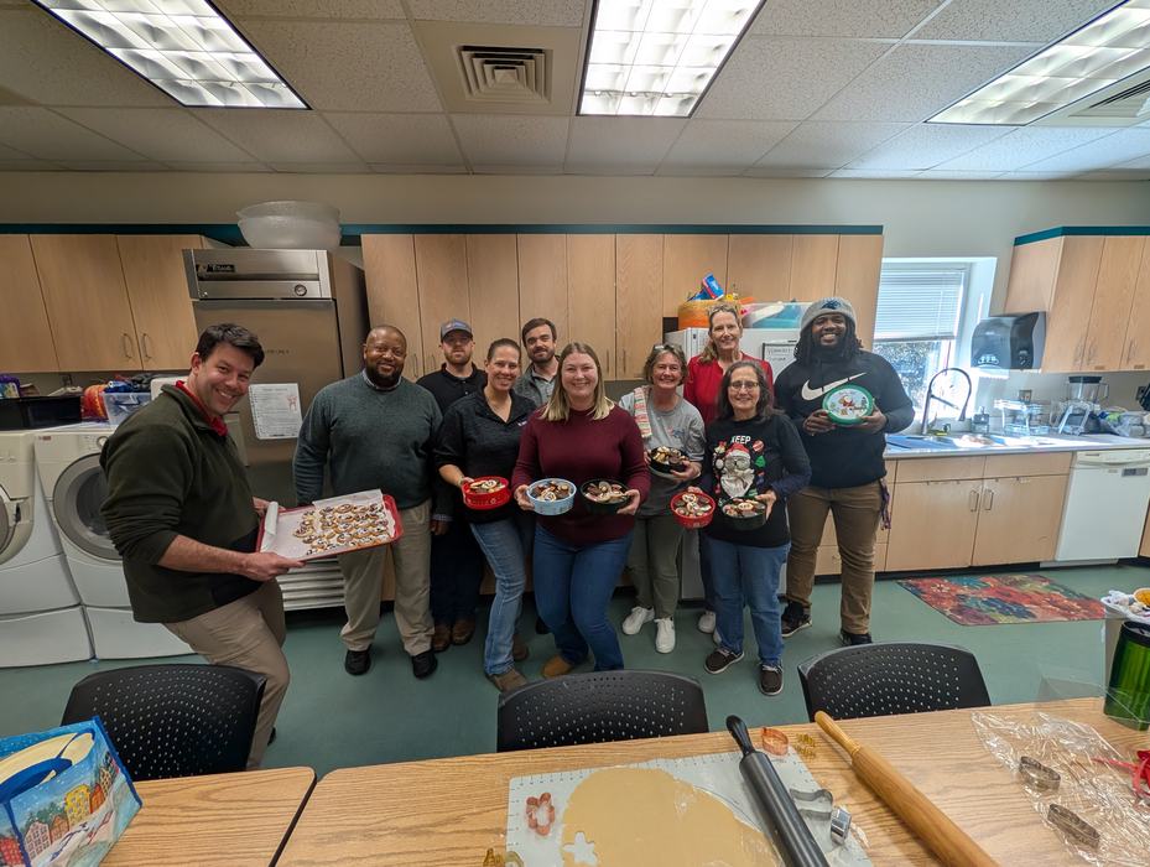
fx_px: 399
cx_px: 575
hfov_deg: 110.4
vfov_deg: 94.7
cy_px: 434
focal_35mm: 12
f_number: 1.7
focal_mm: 2.02
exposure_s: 1/120
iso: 36
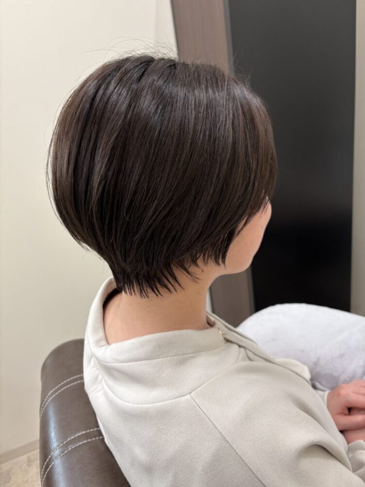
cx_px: 182
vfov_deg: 67.3
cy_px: 244
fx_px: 366
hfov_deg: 53.1
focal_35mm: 26
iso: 100
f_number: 1.6
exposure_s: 1/60
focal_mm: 5.96
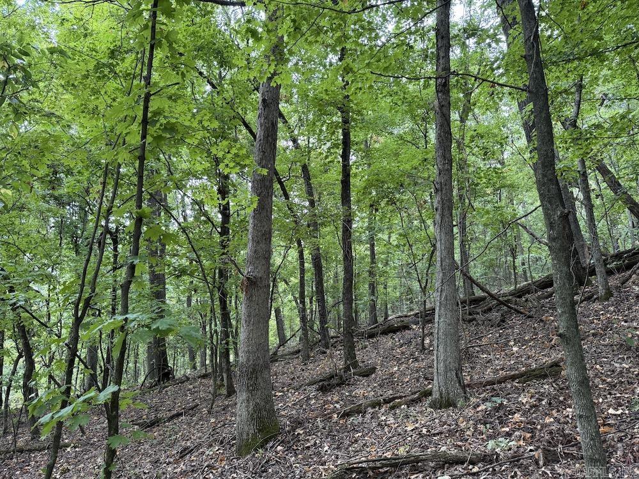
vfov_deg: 56.8
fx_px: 443
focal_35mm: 24
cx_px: 320
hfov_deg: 71.6
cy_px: 240
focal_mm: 6.76
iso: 200
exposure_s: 1/121
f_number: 1.78
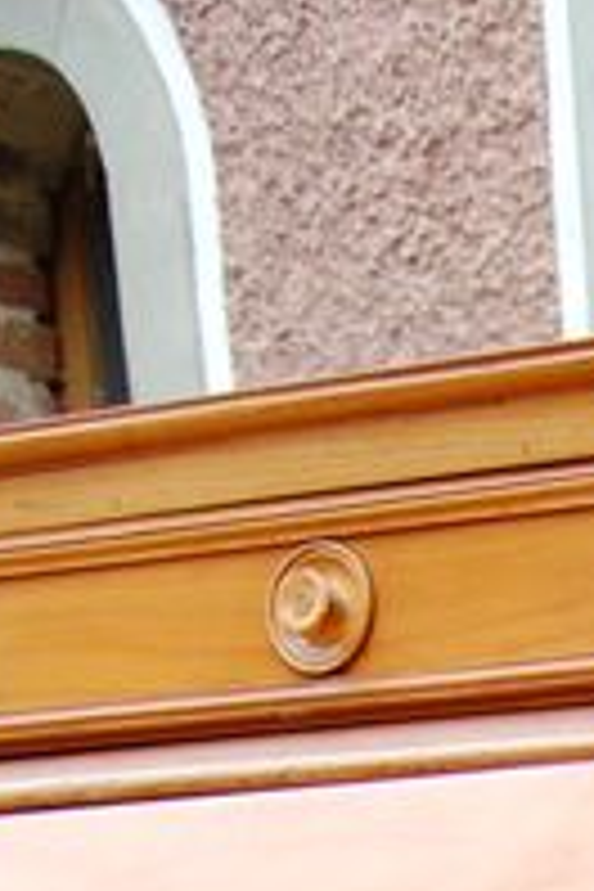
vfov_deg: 13.5
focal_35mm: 123
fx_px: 3044
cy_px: 1944
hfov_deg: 10.1
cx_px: 1292
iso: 250
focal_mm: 18
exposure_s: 1/125
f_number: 5.6
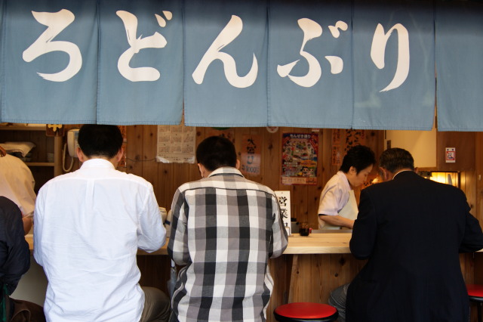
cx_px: 242
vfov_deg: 45.6
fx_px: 382
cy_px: 161
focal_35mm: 28
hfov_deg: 64.6
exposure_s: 1/50
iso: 200
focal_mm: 19
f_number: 4.5
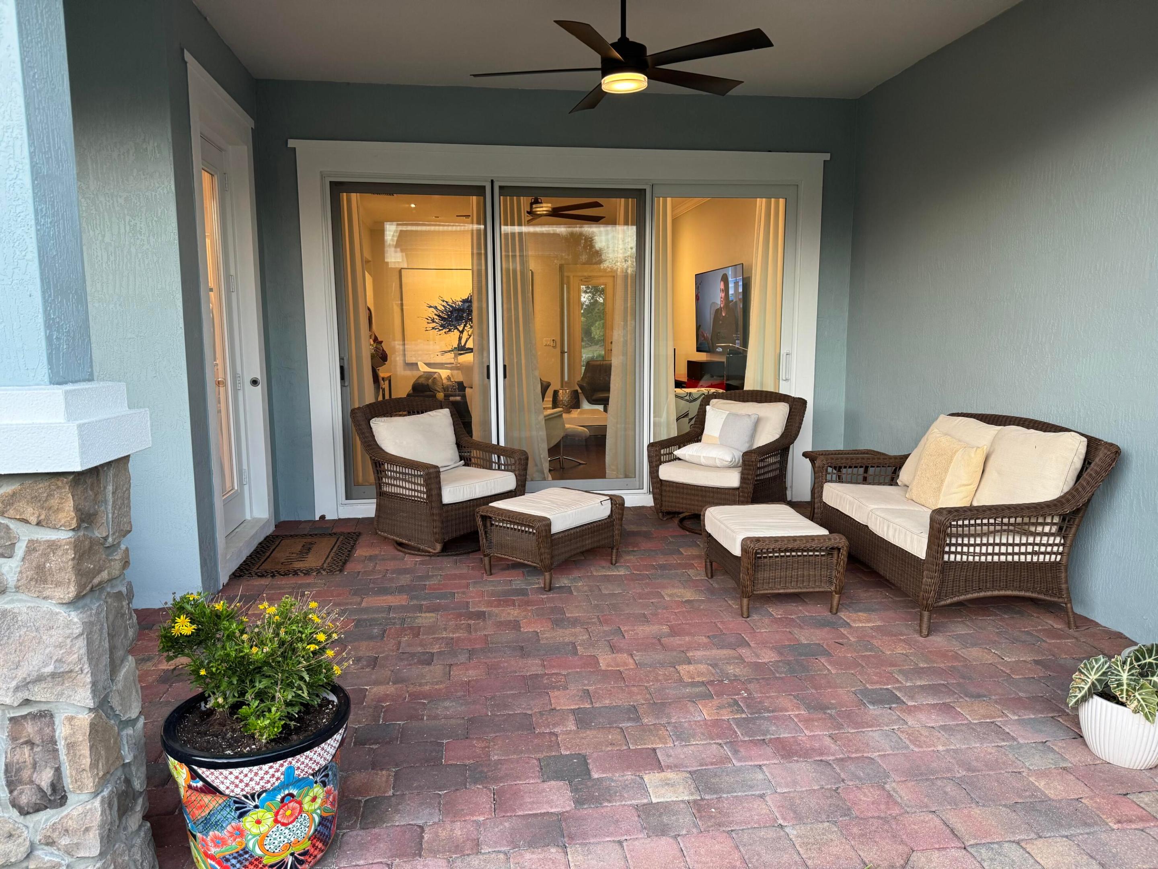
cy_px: 434
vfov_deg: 56.8
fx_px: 803
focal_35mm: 24
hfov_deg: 71.6
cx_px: 579
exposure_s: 1/60
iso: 160
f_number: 1.78
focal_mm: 6.76
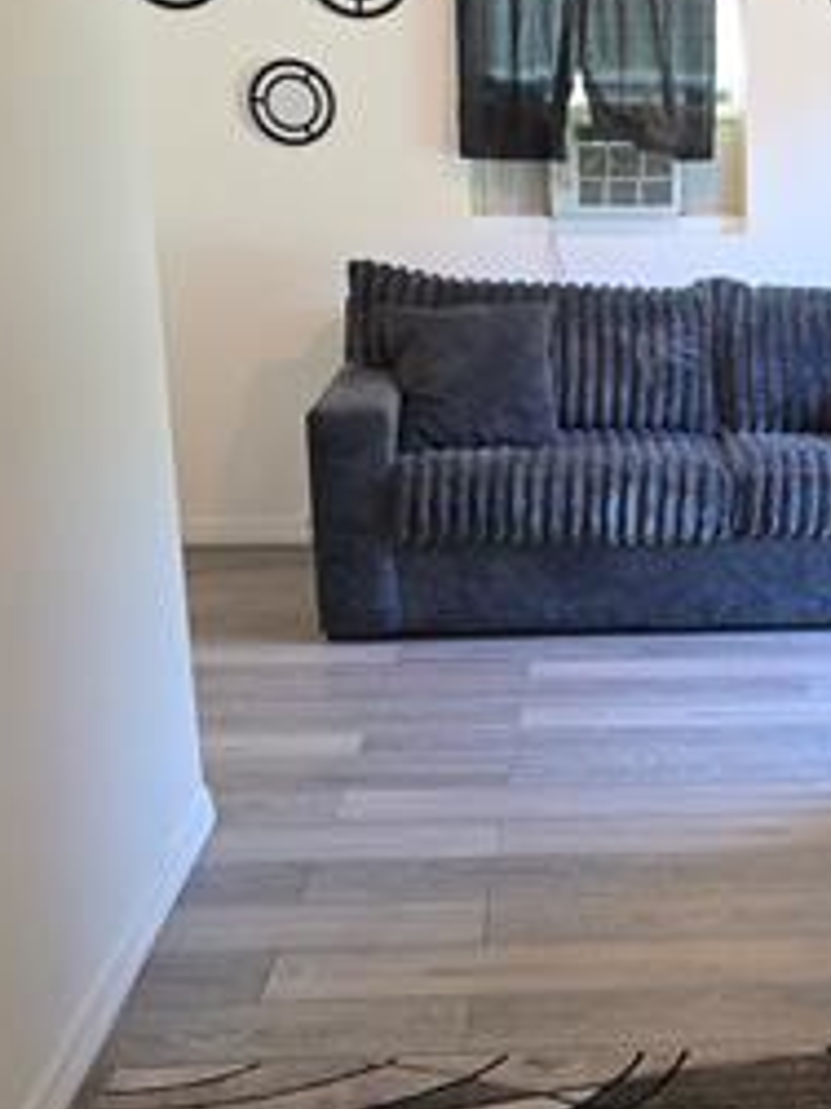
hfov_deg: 25.5
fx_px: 1762
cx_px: 796
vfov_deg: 35.0
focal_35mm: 55
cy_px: 552
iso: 125
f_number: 1.7
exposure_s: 1/60
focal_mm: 6.3
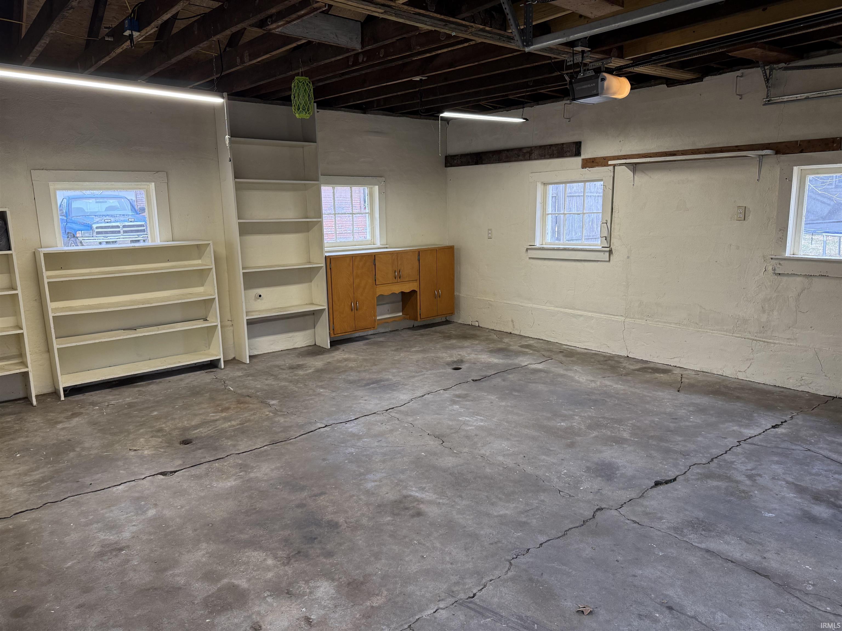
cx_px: 421
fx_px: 584
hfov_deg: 71.6
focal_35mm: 24
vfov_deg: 56.8
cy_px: 316
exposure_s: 1/163
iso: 200
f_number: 1.78
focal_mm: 6.76
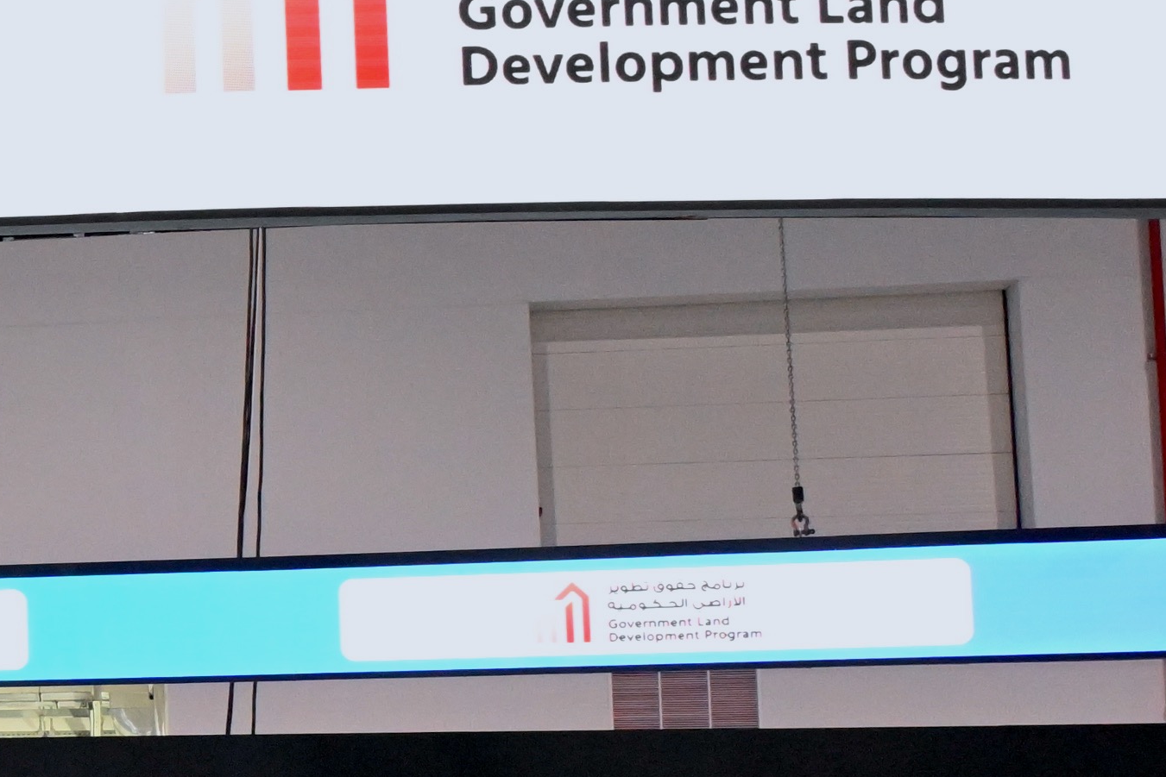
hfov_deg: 15.9
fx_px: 3563
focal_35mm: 110
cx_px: -916
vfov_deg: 12.4
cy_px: 587
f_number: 6.3
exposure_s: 1/100
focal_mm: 24
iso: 4000
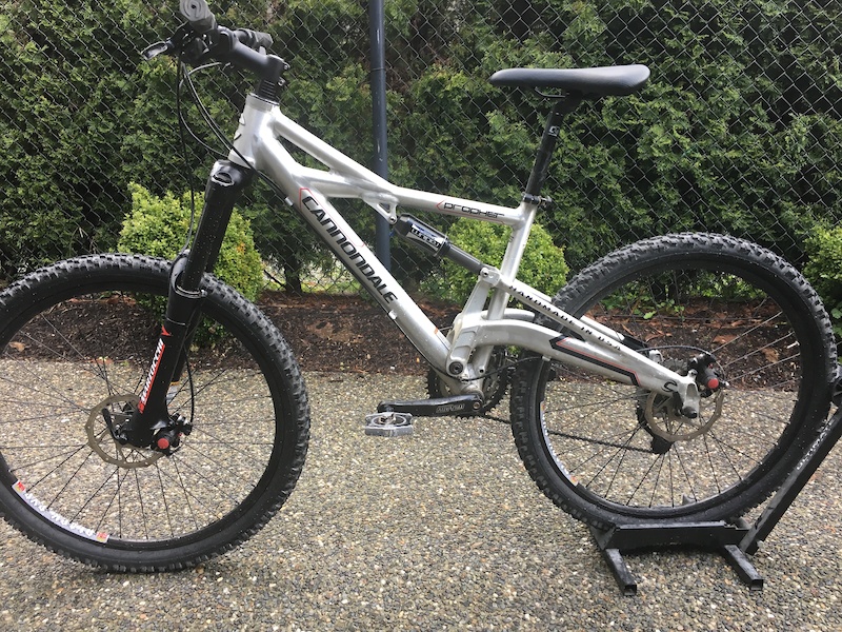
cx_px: 421
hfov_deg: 61.7
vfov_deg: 48.2
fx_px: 705
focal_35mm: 29
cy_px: 316
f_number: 2.2
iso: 25
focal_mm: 4.15
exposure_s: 1/40
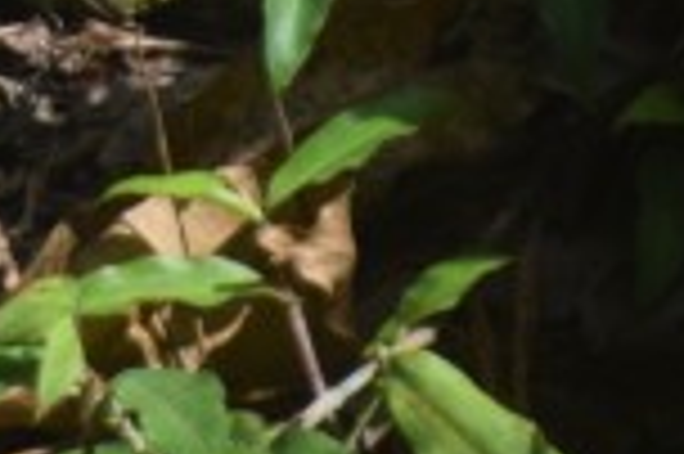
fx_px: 38395
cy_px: -580
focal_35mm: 2023
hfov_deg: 1.0
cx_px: -734
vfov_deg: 0.7
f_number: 5.6
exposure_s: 1/1250
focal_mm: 200
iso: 400
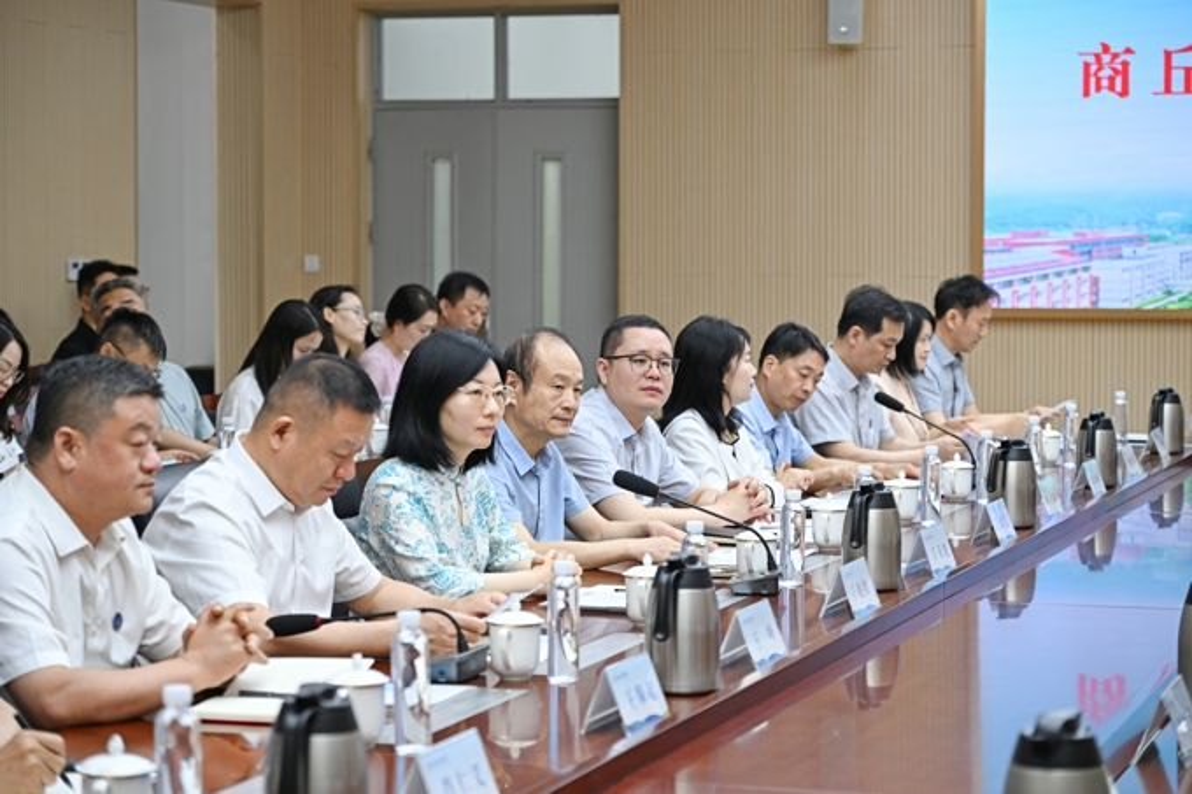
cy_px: 397
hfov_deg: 23.6
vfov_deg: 15.9
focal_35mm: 86
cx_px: 596
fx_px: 2847
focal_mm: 86
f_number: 4
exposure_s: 1/200
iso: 640
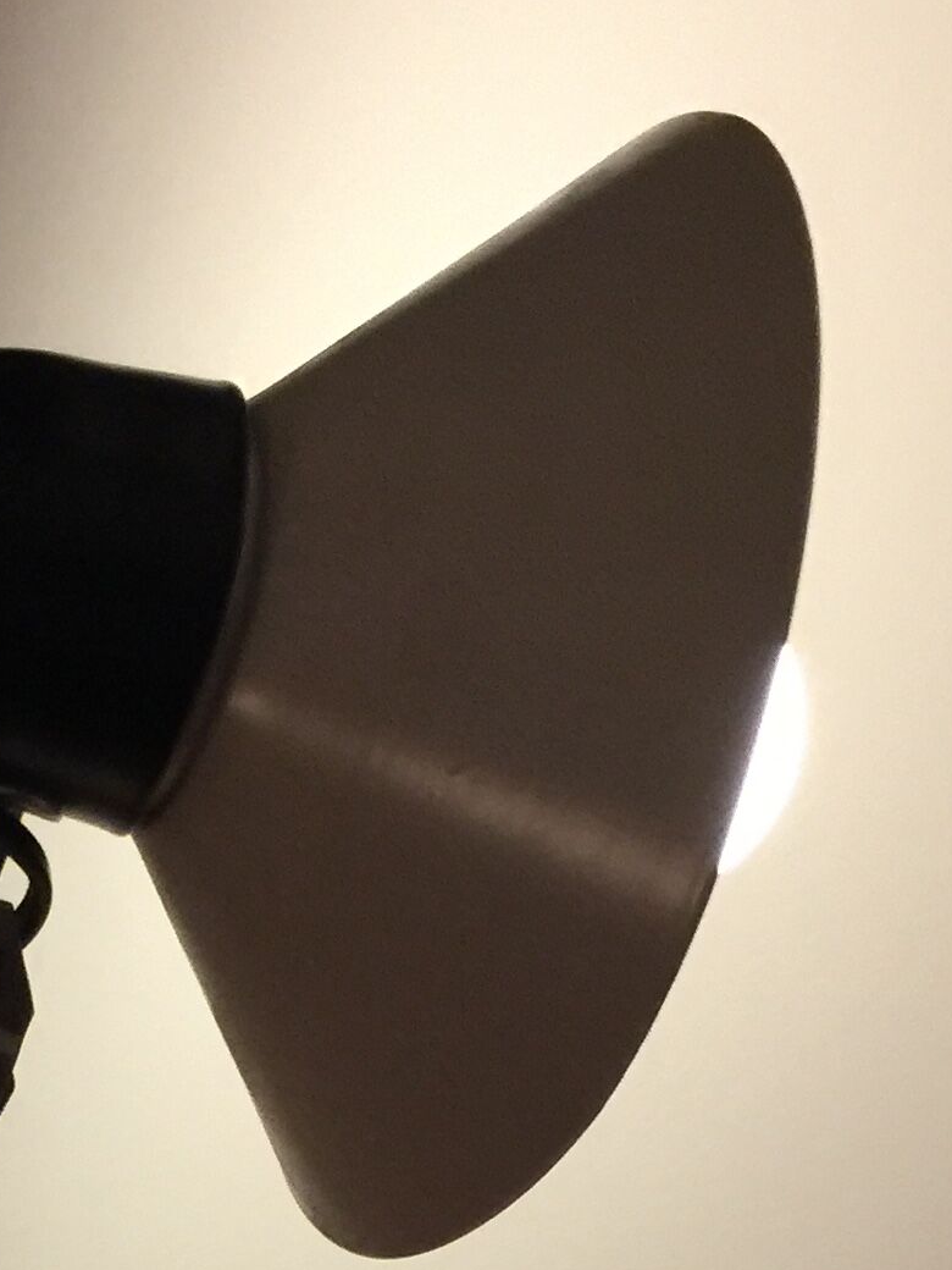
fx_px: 3337
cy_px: 1714
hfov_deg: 15.9
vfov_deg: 19.6
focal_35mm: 91
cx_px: -9
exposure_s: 1/17
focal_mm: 4.15
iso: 125
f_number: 2.2
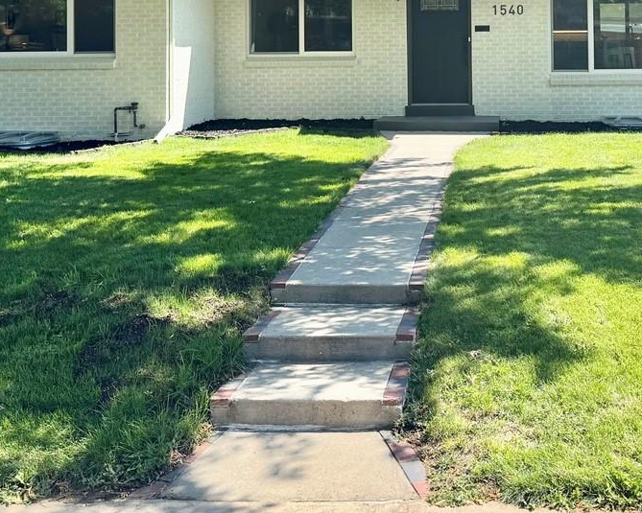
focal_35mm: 56
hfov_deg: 33.3
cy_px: 24
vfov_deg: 26.0
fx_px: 1064
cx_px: 426
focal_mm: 6.76
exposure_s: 1/2105
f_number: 1.78
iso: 80
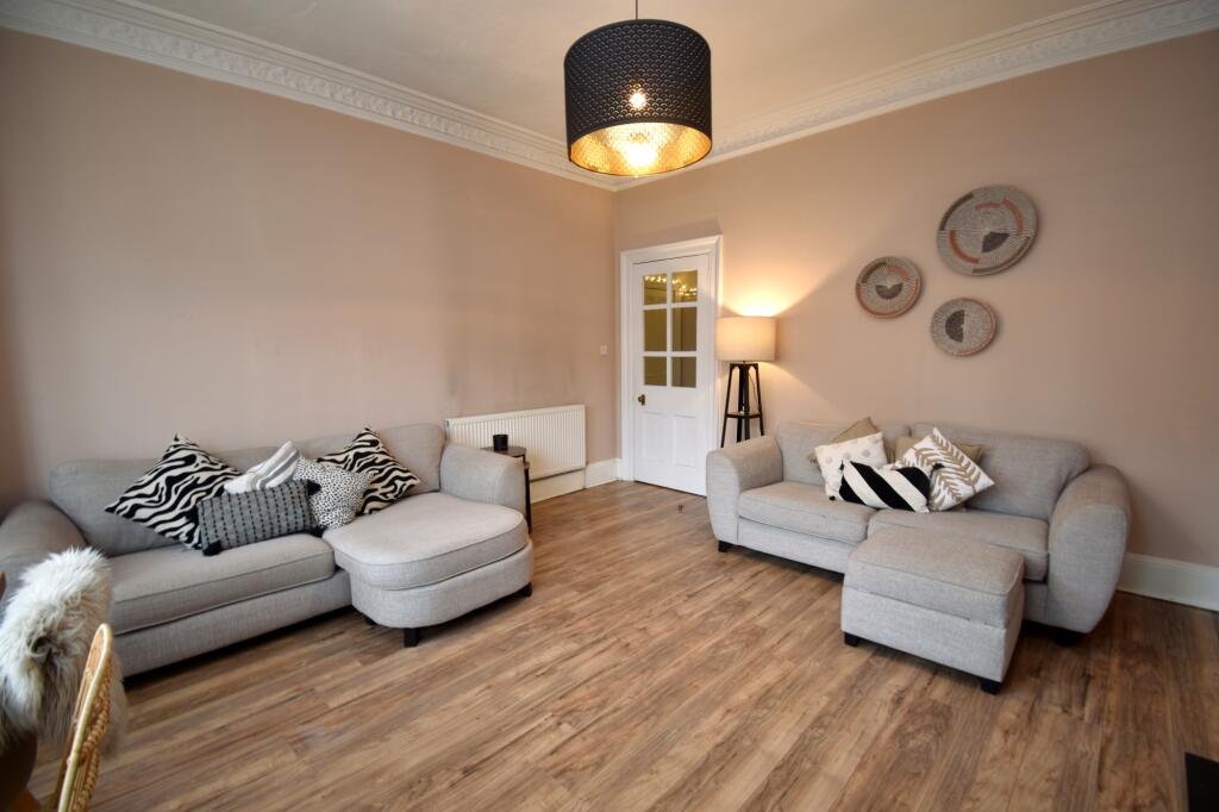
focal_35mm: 15
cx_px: 610
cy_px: 406
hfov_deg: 100.4
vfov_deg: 77.3
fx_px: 508
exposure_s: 1/5
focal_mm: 10
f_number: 4.5
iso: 100
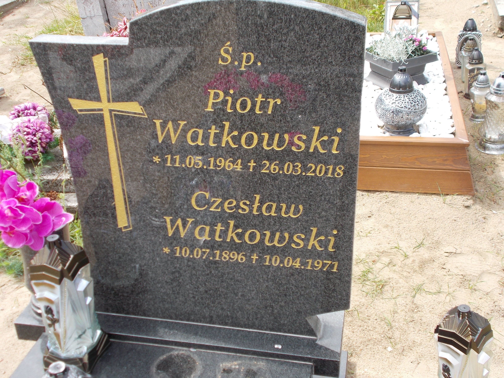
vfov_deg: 32.9
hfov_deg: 42.9
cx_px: 252
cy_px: 189
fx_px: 641
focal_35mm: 44
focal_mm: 7.9
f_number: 4.2
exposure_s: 1/200
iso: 80
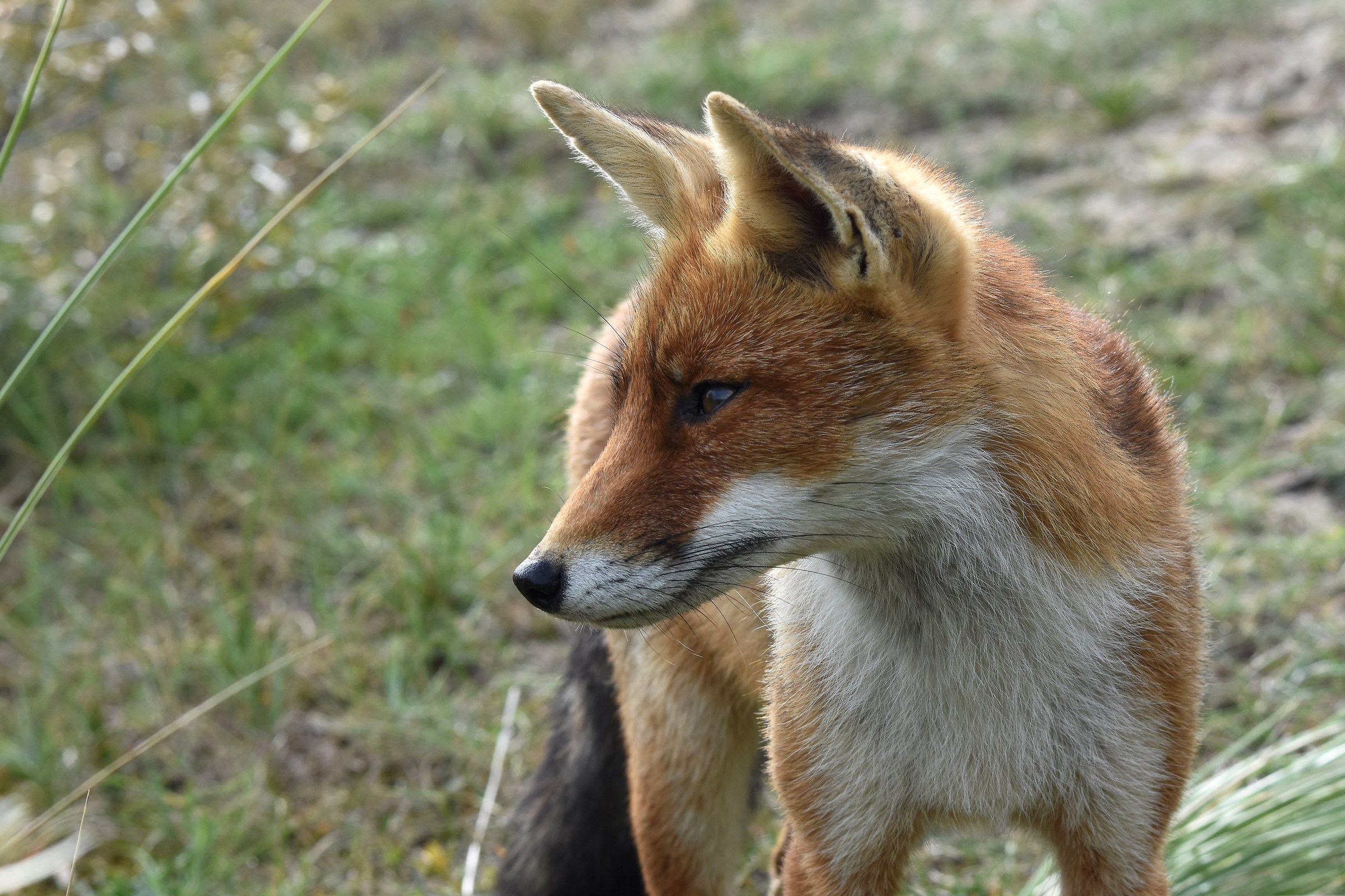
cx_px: 672
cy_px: 448
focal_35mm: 180
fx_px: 6724
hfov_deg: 11.4
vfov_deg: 7.6
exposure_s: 1/320
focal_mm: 120
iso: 500
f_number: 9
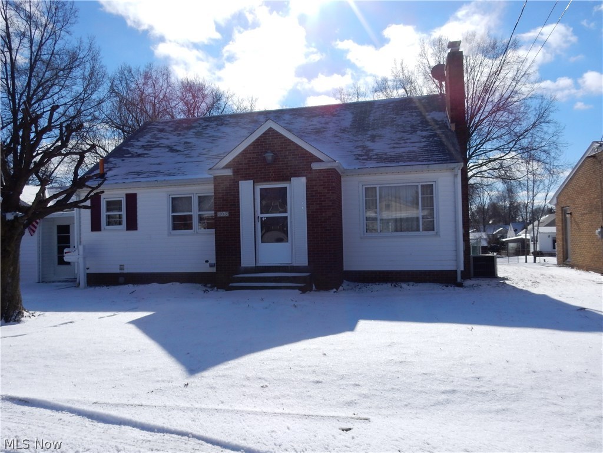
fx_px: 435
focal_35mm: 25
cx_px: 302
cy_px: 226
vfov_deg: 54.9
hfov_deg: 69.4
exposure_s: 1/2000
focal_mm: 4.5
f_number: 4.5
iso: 125
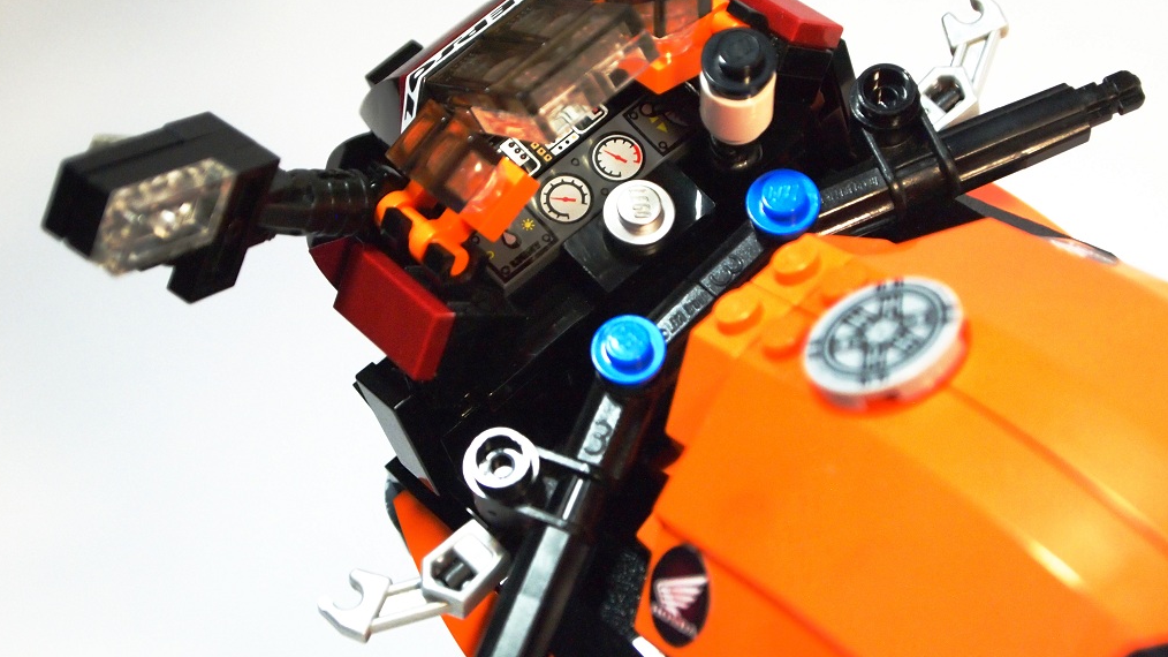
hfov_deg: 24.2
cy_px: 325
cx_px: 582
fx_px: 2725
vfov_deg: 13.7
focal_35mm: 88
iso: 1600
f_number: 5.6
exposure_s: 1/80
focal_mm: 40
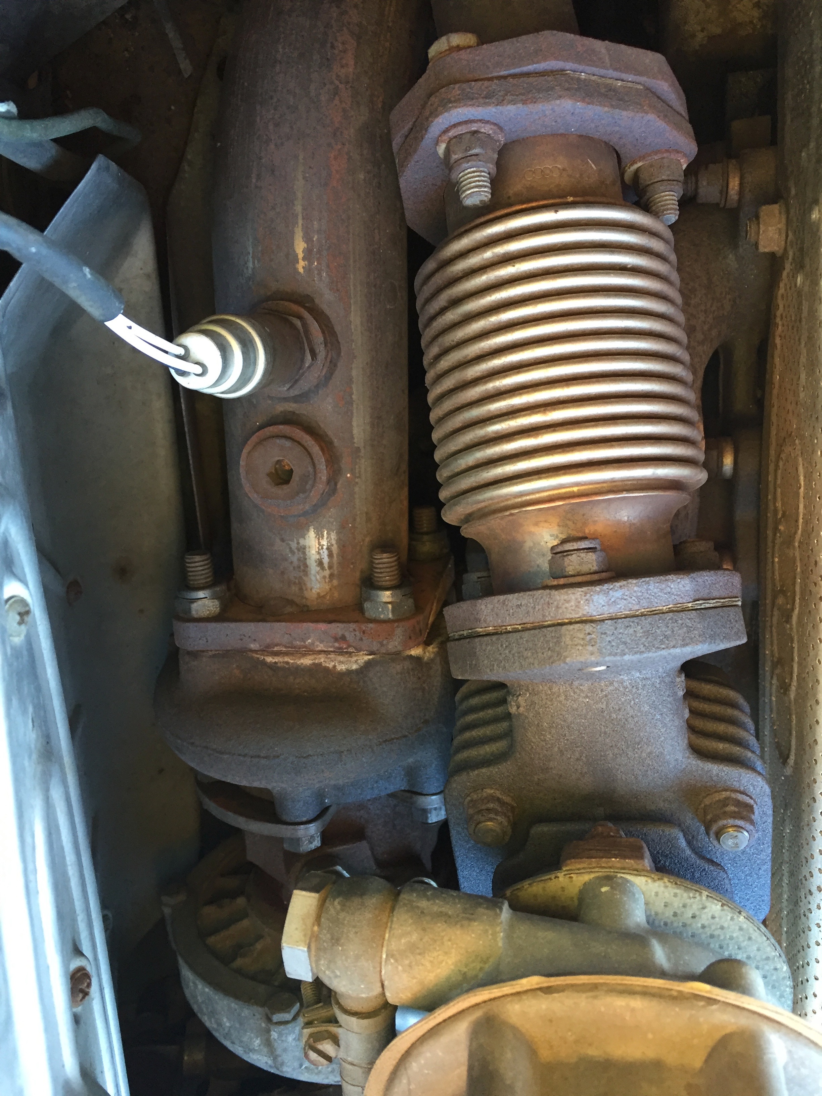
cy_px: 548
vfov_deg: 61.7
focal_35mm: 29
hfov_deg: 48.2
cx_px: 411
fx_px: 918
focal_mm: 4.15
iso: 125
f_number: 2.2
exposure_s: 1/30
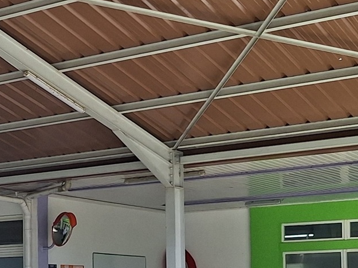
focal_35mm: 92
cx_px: -85
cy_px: 273
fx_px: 952
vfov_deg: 15.7
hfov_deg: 19.9
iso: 40
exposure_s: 1/1645
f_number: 1.8
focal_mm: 5.54
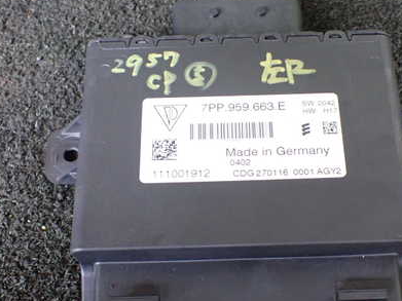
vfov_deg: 31.4
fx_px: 534
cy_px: 175
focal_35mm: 46
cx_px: 230
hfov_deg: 41.2
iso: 800
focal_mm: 5.4
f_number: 2.3
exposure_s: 1/80
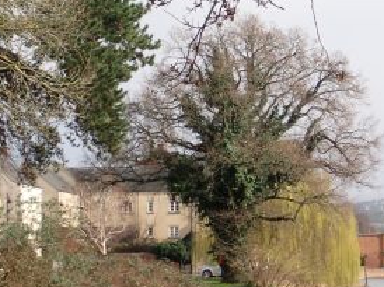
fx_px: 1607
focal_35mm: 145
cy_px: 148
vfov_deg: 10.2
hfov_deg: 13.4
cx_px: 381
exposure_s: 1/320
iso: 100
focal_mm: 11.09
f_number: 5
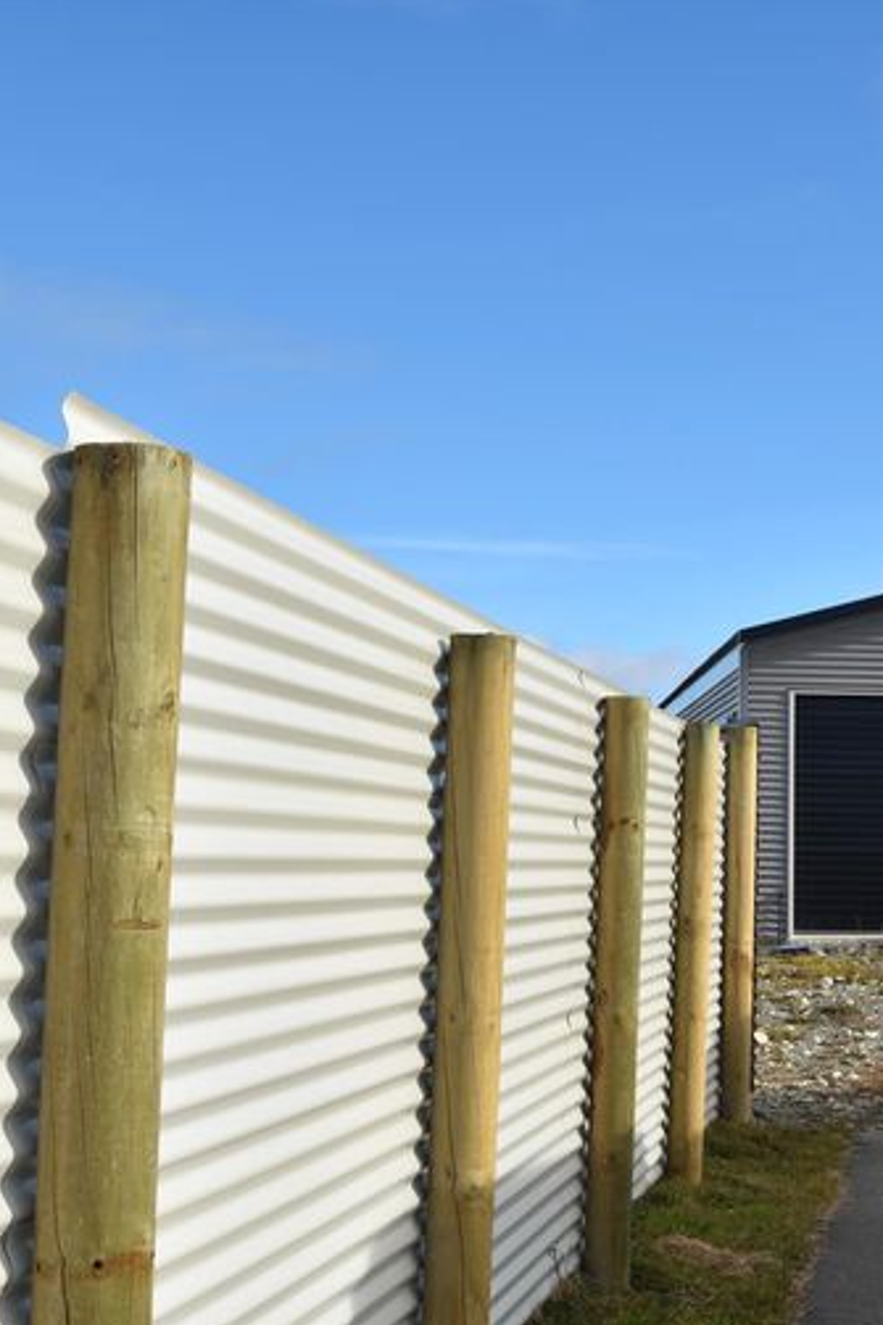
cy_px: 666
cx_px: 627
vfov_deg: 36.3
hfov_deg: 24.4
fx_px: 2025
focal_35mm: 55
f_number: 10
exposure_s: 1/200
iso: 100
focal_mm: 24
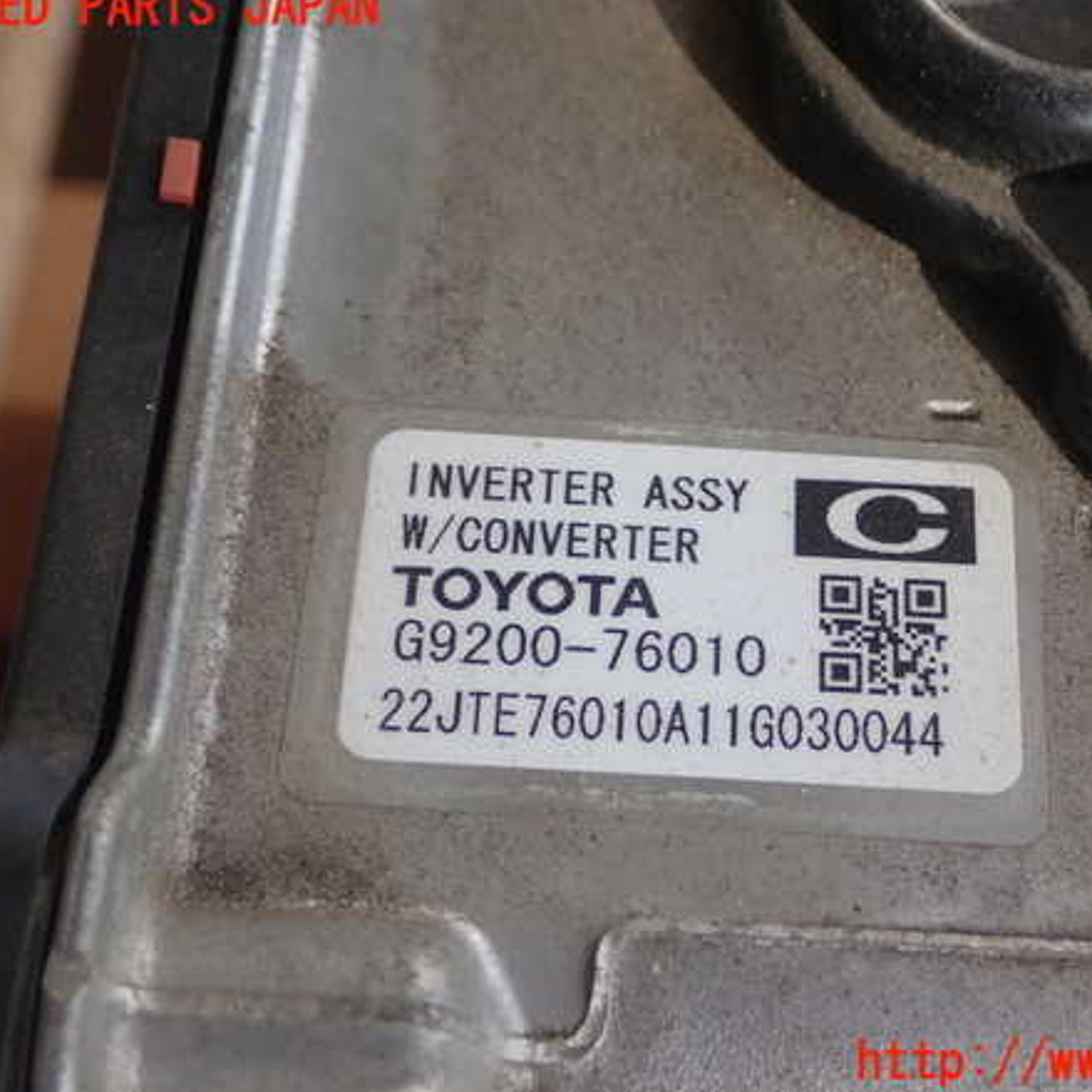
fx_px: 2106
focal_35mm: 59
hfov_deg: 29.0
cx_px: 673
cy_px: 536
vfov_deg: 29.1
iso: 200
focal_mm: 8.99
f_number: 3.2
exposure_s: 1/100
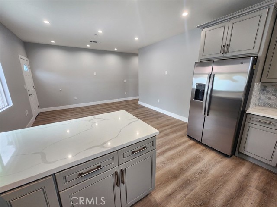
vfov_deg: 89.9
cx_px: 138
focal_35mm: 13
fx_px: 104
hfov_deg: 106.2
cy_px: 104
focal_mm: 2.2
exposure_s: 1/60
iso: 160
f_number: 2.2
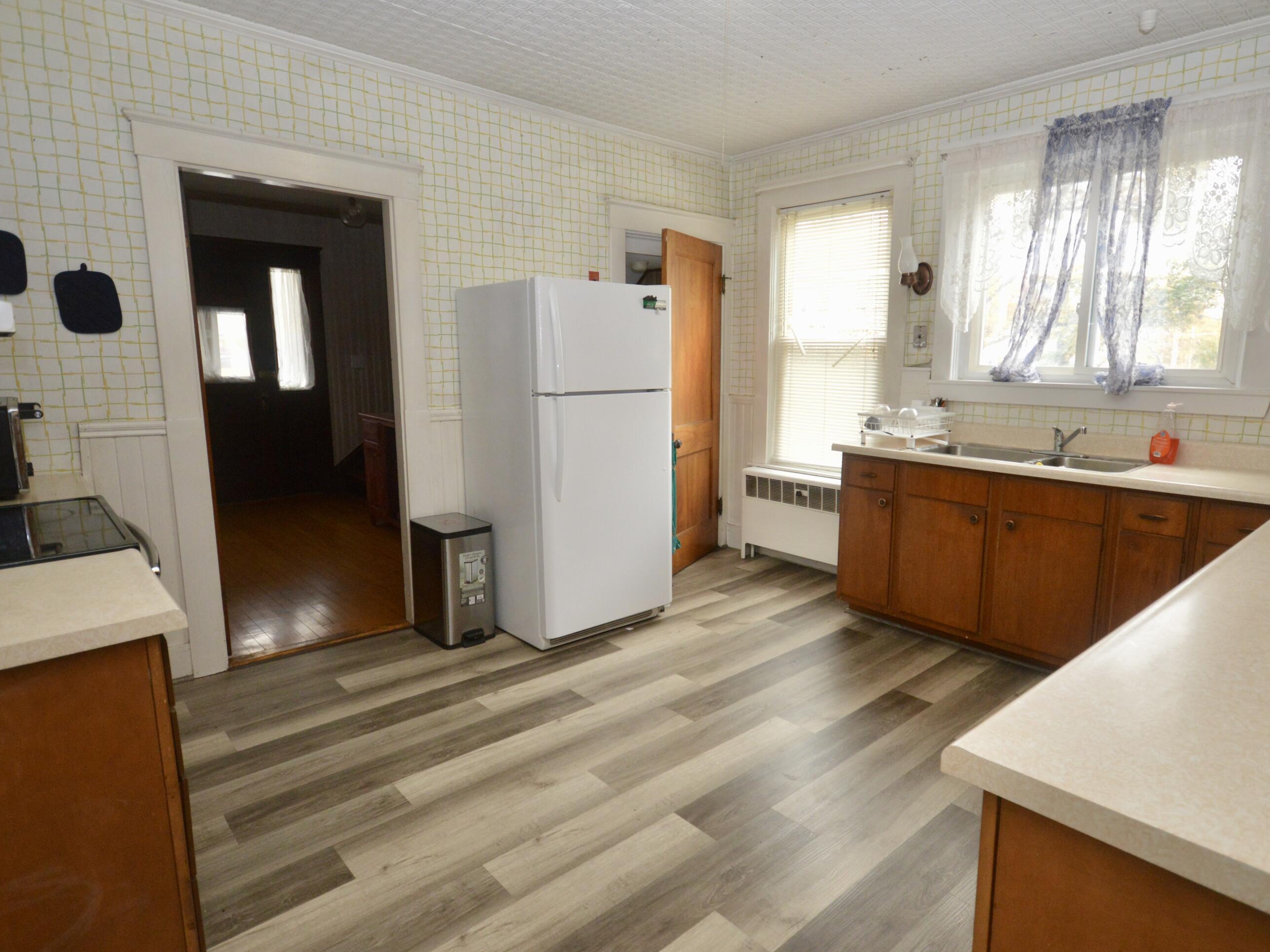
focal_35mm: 19
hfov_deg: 83.6
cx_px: 696
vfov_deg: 67.9
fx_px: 707
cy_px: 469
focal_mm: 11.5
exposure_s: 1/60
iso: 1000
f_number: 4.2
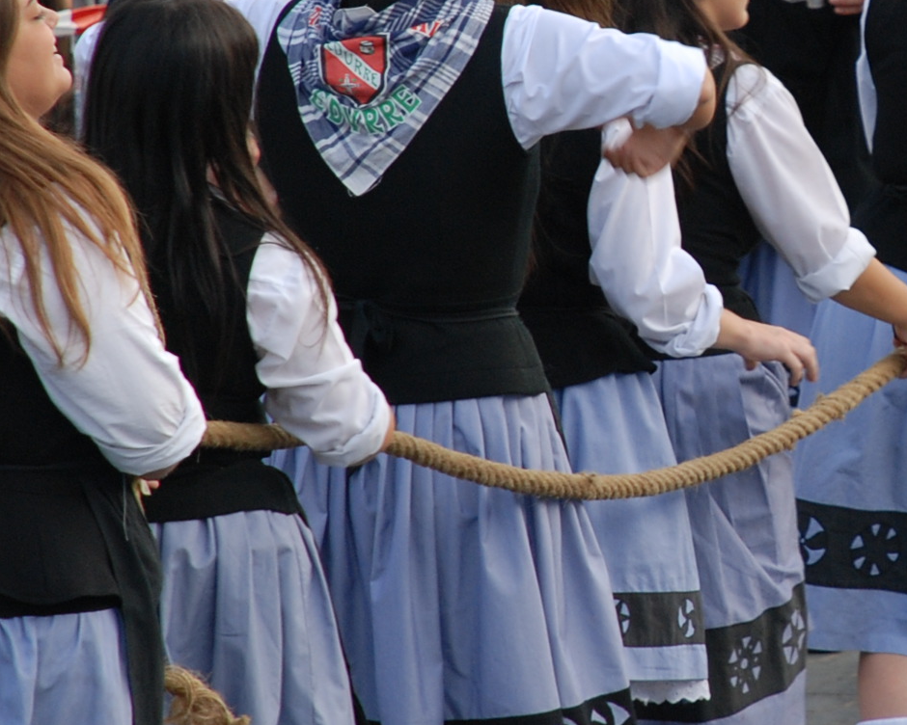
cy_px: 214
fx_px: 15742
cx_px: 902
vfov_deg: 2.6
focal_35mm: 586
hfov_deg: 3.3
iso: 280
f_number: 5.6
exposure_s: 1/125
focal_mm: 135
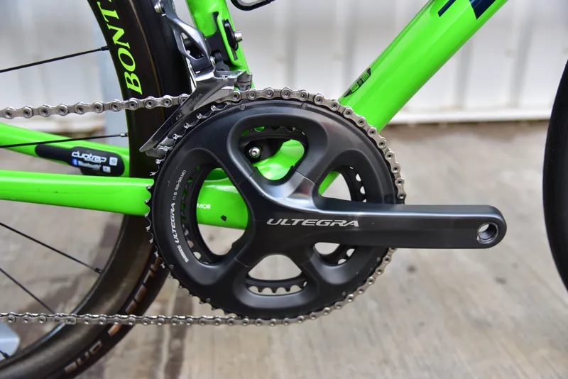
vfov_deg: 37.9
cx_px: 284
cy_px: 190
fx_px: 552
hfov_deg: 54.4
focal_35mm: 35
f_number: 4
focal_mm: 35
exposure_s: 1/250
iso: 1400
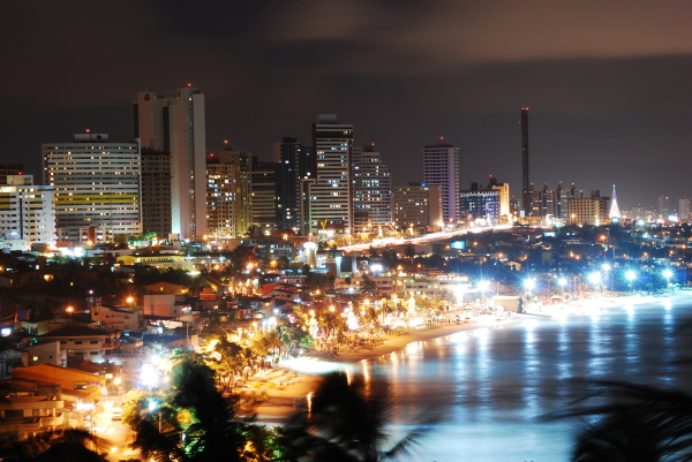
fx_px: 2366
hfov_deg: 16.6
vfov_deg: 11.2
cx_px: 346
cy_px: 231
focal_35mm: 123
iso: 125
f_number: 10
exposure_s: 30
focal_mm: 82
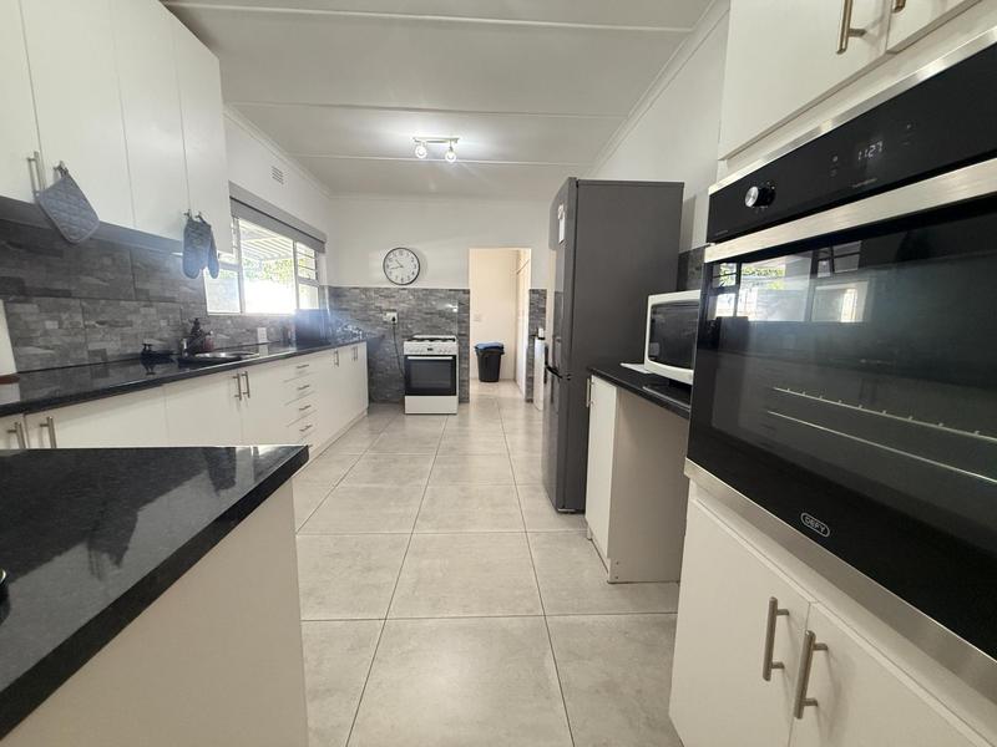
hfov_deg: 102.1
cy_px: 374
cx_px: 498
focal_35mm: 14
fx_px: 403
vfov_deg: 85.7
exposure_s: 1/50
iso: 400
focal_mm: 2.22
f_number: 2.2
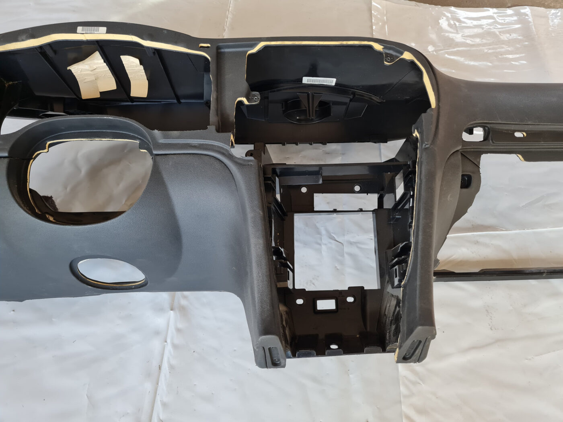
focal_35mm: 26
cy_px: 211
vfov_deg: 53.1
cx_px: 282
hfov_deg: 67.3
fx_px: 423
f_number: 1.8
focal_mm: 5.4
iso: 200
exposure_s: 1/100
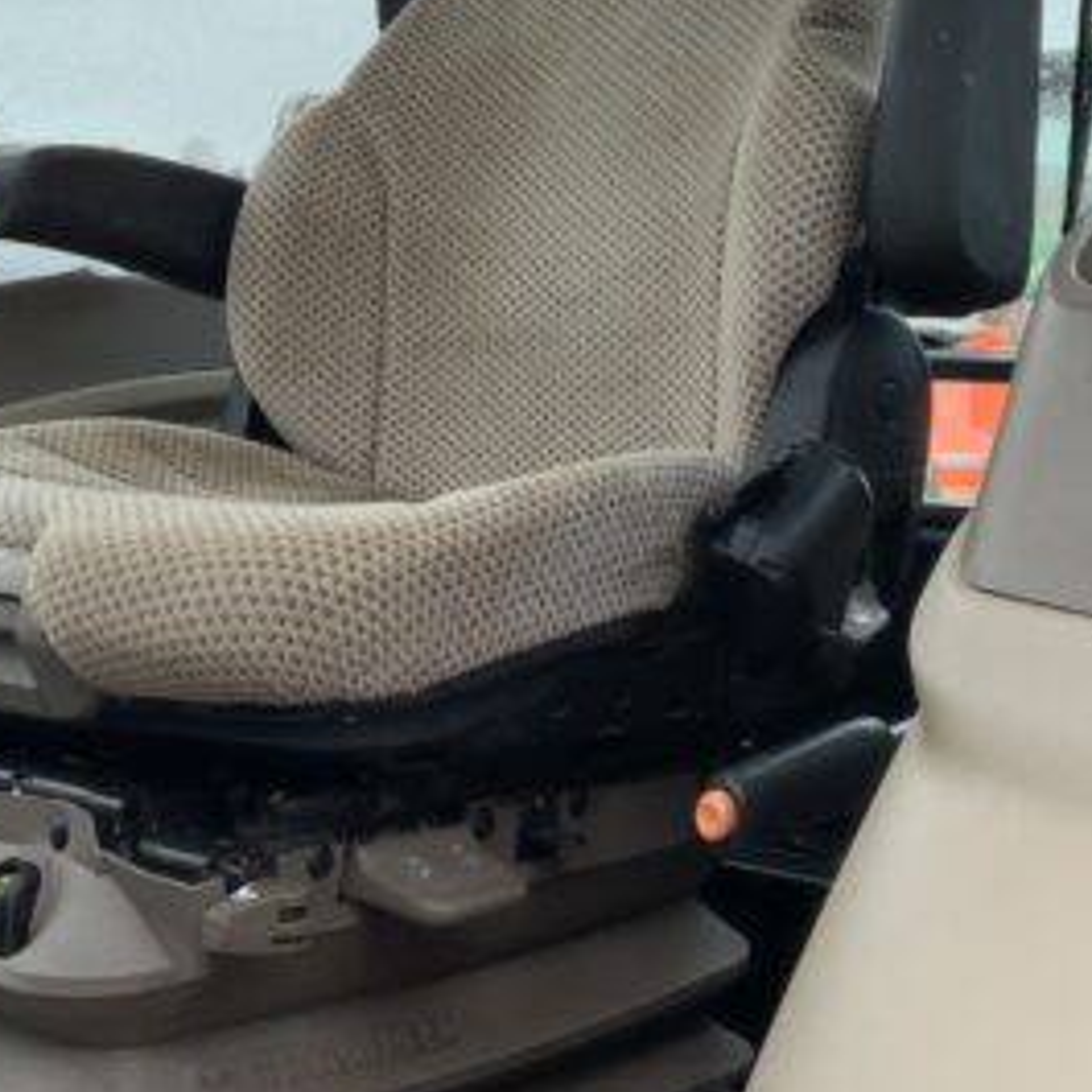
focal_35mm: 62
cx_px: 532
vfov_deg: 27.5
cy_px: 350
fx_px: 2213
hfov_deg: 27.7
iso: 40
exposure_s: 1/122
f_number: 1.8
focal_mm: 3
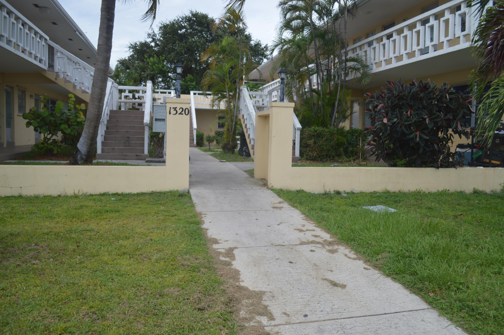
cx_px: 252
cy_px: 168
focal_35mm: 27
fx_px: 378
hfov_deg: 67.4
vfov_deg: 47.8
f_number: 3.5
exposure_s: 1/800
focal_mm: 18
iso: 100
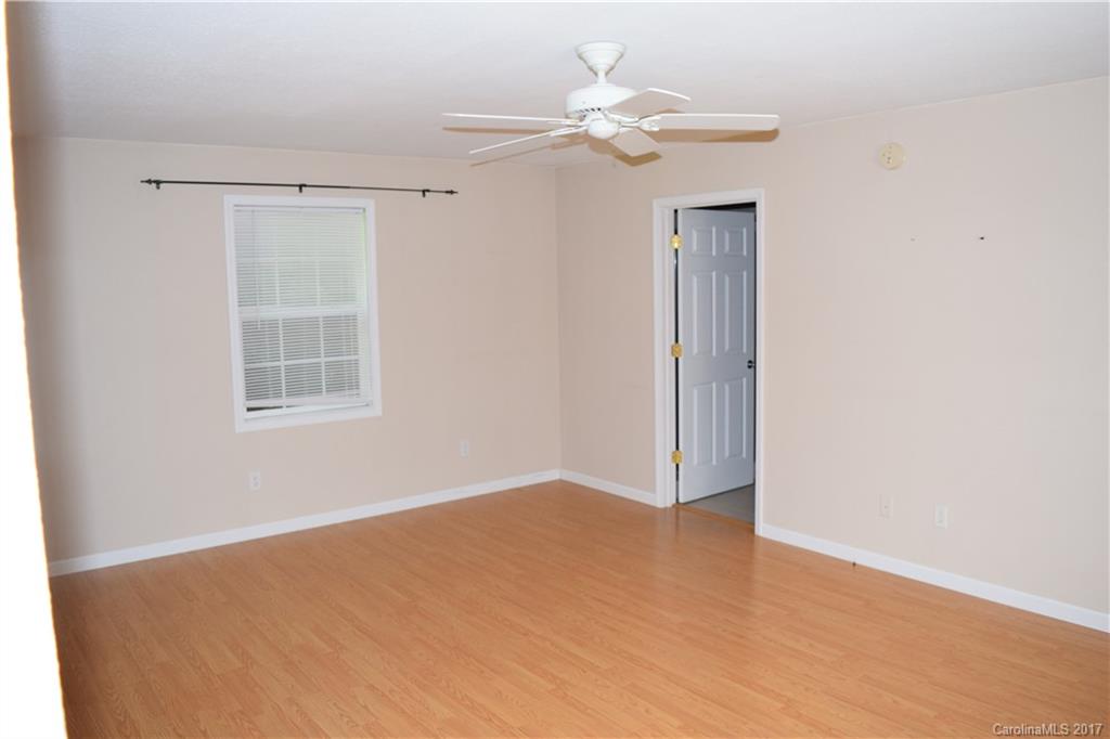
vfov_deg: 47.9
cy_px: 370
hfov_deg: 67.4
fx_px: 832
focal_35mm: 27
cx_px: 555
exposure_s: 1/80
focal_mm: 18
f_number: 4.5
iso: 800
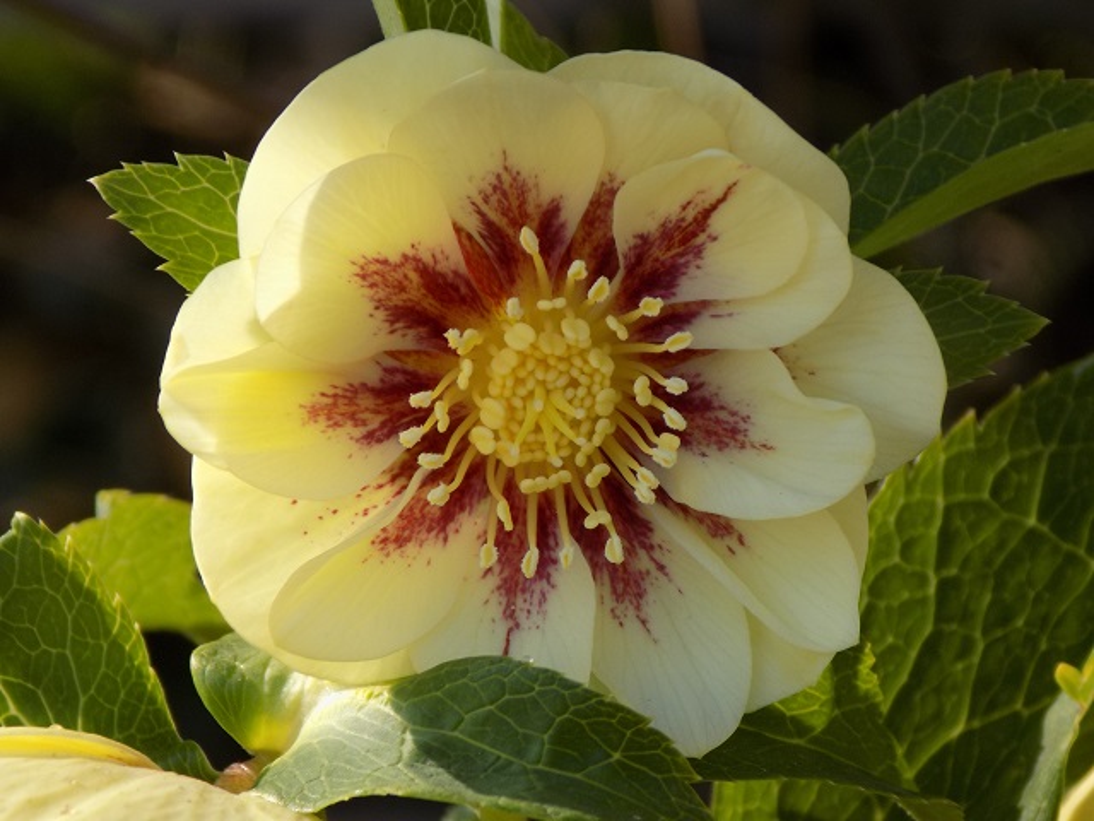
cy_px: 410
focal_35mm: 154
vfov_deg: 9.6
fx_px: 4867
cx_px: 547
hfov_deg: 12.8
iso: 80
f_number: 5.2
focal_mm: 27.3
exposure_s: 1/80
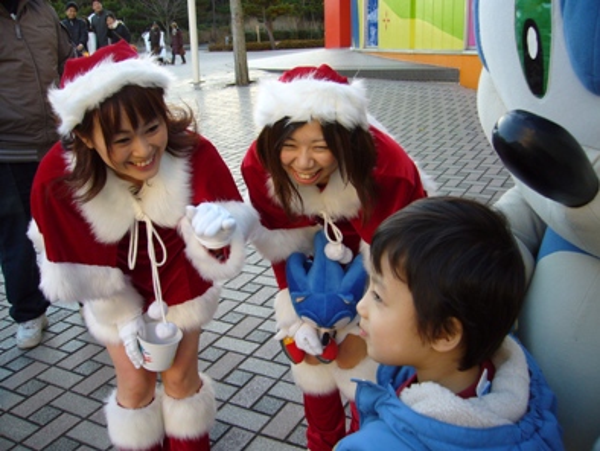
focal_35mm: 35
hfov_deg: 52.6
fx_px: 607
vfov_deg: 40.7
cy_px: 226
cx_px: 300
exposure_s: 1/100
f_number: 2.8
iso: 80
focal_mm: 5.8
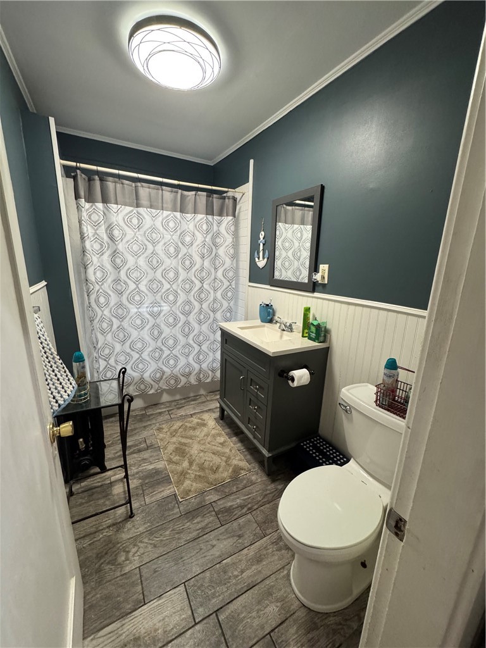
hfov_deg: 85.7
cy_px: 324
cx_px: 243
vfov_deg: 102.1
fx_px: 262
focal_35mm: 14
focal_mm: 2.22
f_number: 2.2
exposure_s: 1/60
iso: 320
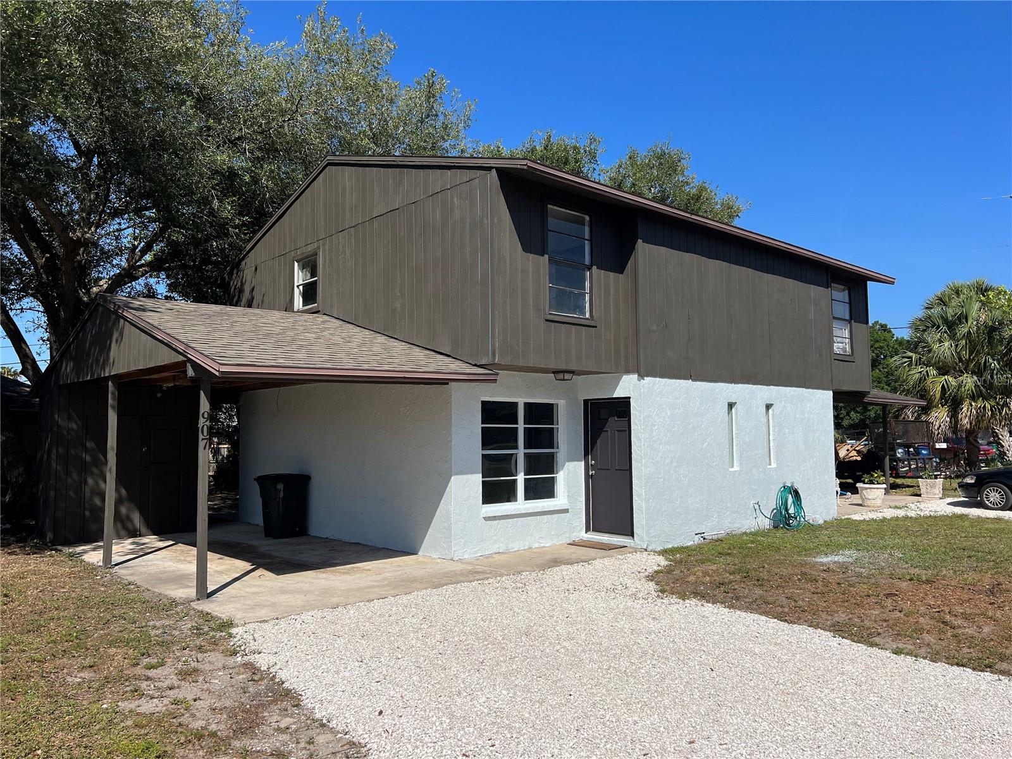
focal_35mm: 26
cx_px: 506
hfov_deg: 67.3
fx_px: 760
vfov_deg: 53.1
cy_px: 380
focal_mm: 5.7
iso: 50
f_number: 1.5
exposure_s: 1/6993
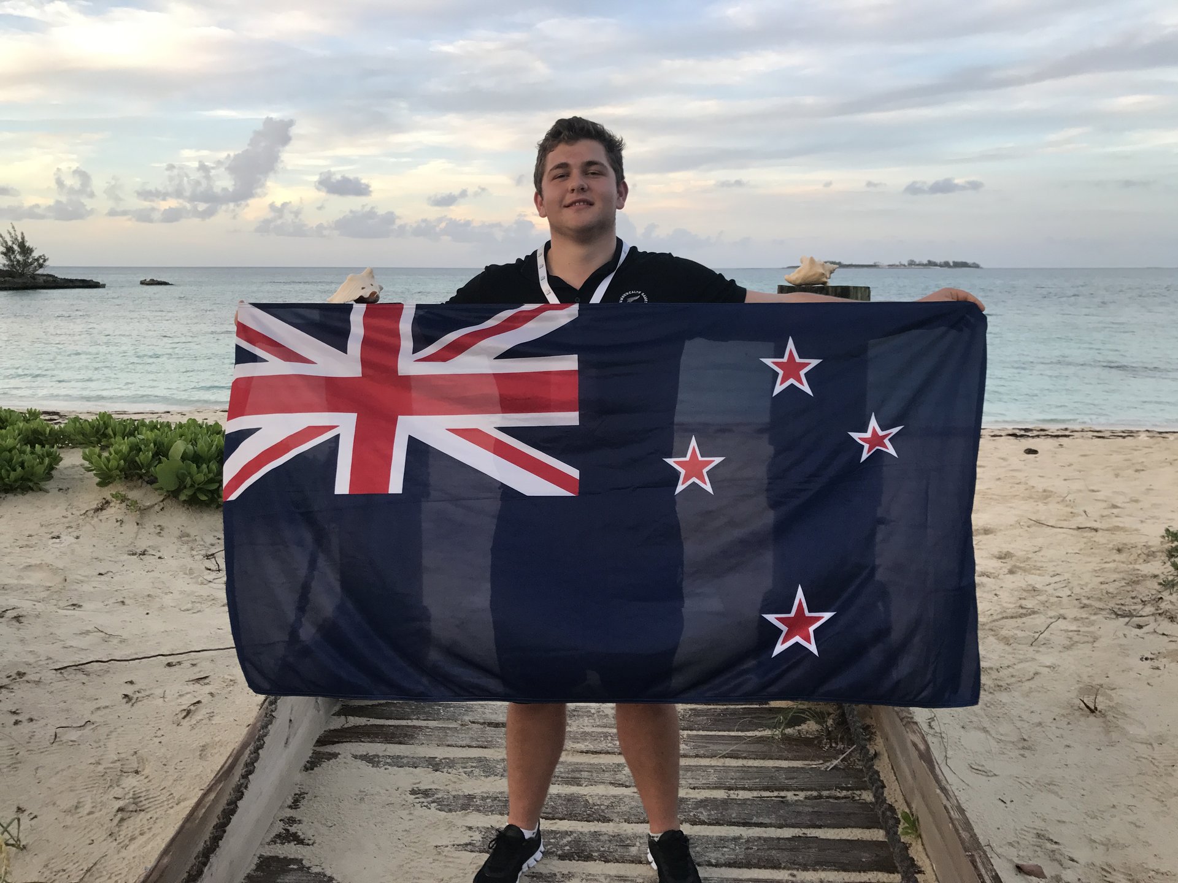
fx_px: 953
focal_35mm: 28
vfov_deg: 49.7
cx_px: 589
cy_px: 442
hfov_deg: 63.4
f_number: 1.8
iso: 32
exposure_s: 1/120
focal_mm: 3.99
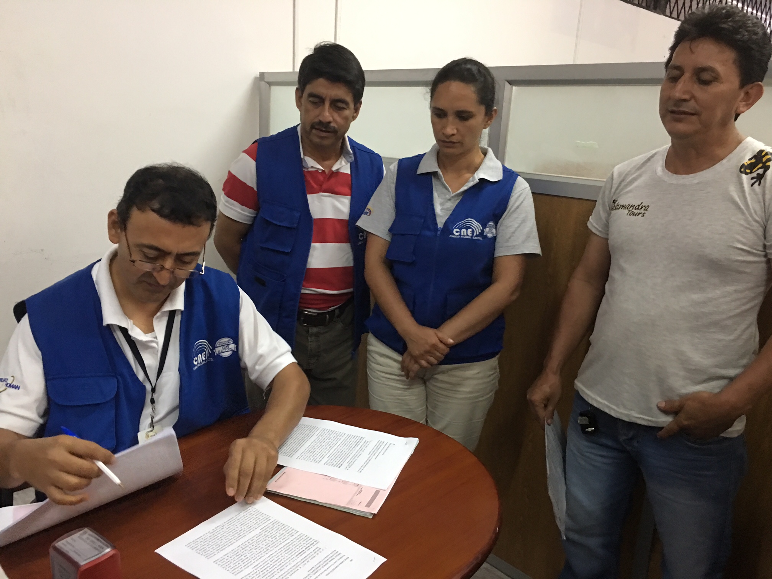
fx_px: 647
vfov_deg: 48.2
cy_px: 290
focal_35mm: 29
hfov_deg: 61.7
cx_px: 386
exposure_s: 1/4
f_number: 2.2
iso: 64
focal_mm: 4.15
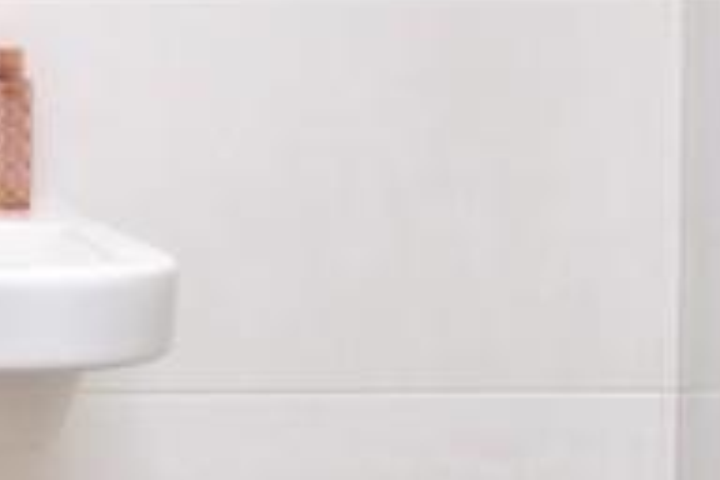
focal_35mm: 80
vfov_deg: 17.0
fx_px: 1600
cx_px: -270
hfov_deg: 22.2
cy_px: 118
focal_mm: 10
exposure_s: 1/50
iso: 800
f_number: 8
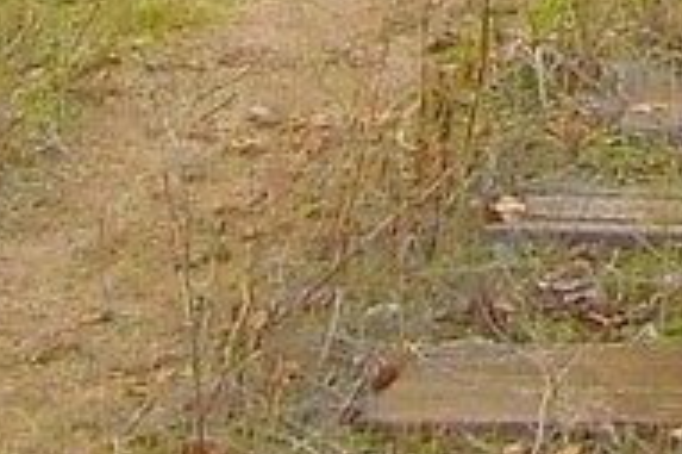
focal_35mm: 281
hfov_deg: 6.9
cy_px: -1067
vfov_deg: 4.6
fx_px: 5319
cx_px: 1735
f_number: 2.9
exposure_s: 1/250
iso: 80
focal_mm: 5.7
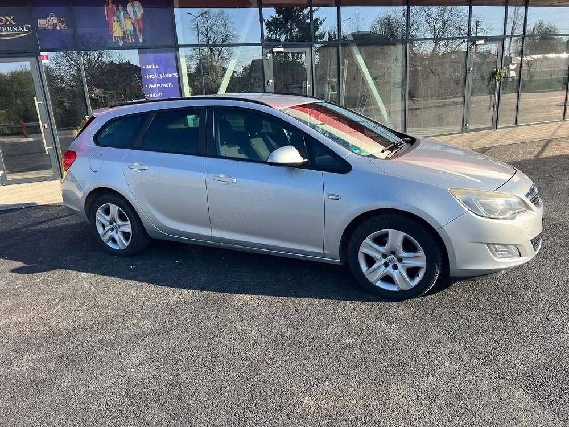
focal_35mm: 26
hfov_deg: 67.3
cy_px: 214
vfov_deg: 53.1
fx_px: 427
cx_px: 284
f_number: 1.5
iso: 50
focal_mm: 5.7
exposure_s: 1/1488
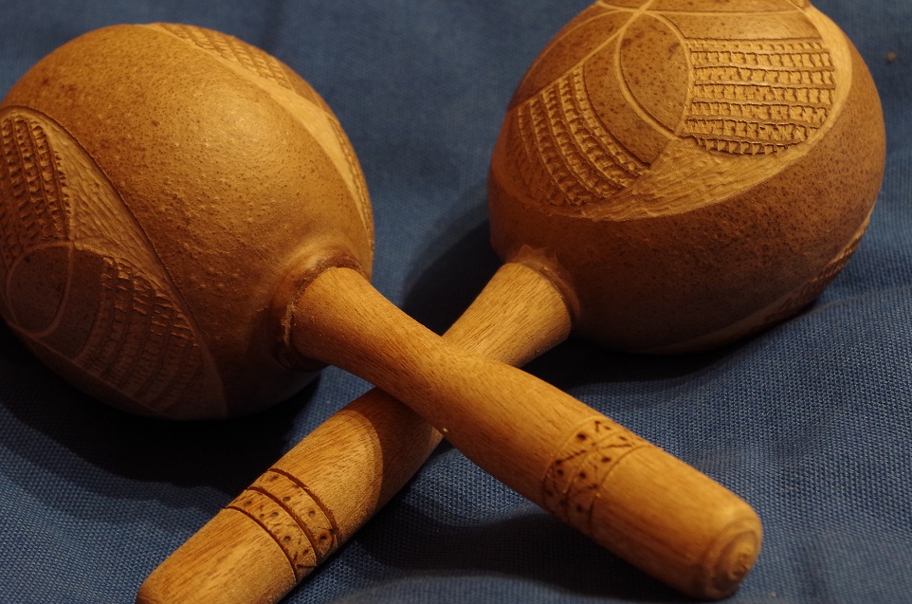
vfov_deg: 16.6
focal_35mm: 82
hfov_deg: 24.8
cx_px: 488
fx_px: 2073
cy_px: 322
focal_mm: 42.5
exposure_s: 1/3.33
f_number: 7.1
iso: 800
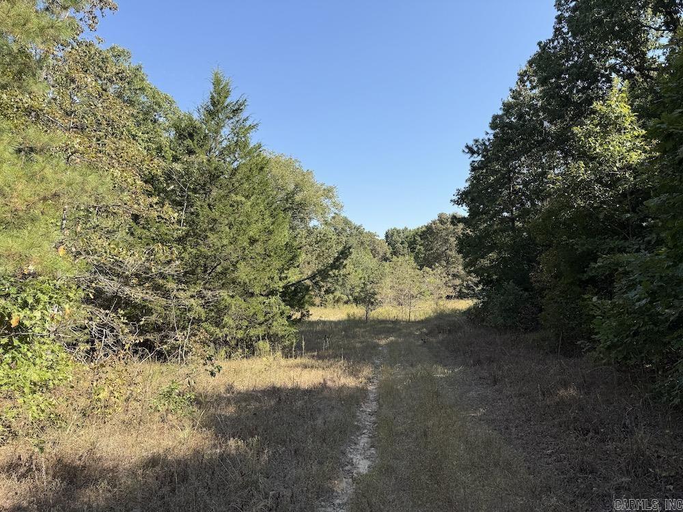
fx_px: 474
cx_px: 342
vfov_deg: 56.8
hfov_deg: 71.6
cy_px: 256
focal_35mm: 24
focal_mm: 6.76
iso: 80
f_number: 1.78
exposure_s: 1/1949
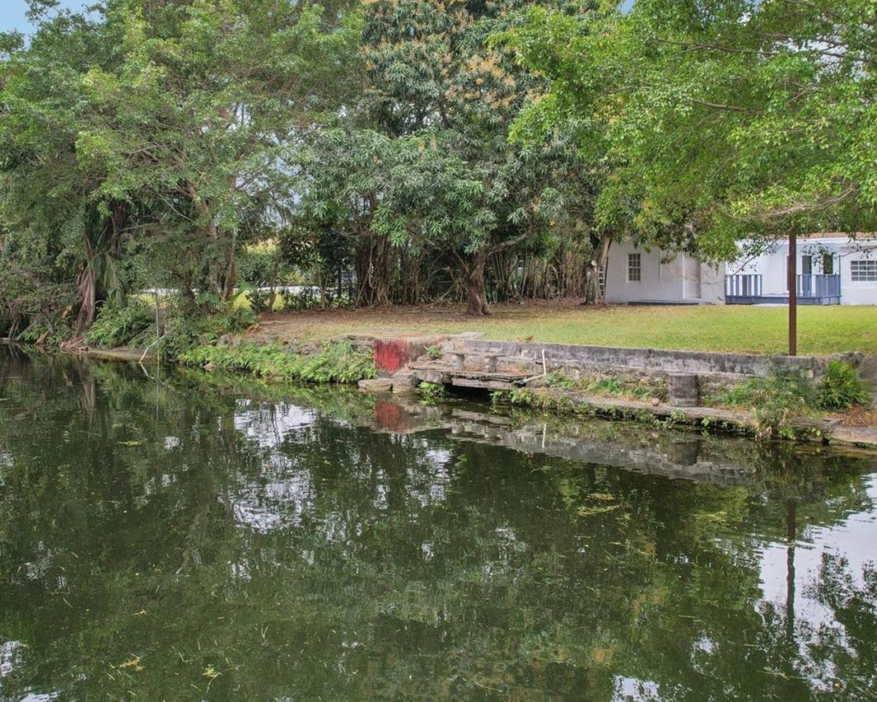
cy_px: 269
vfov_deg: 46.8
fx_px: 805
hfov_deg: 57.0
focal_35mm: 31
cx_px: 384
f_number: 2.8
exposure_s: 1/500
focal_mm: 8.4
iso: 100
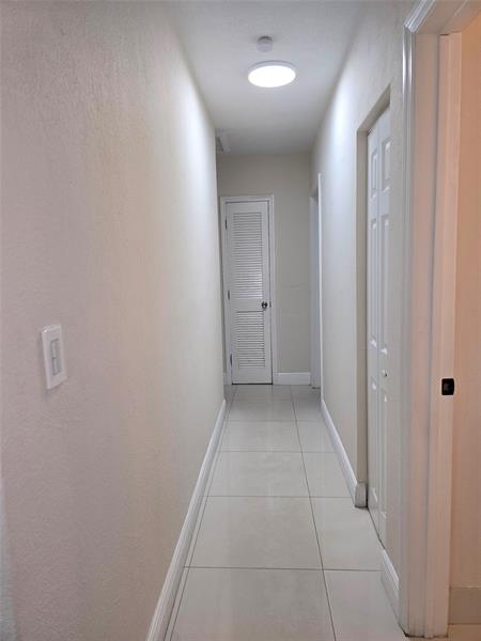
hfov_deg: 58.9
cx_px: 240
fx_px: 426
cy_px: 320
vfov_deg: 73.9
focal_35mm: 23
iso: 64
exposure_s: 1/60.2
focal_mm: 6.3
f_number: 1.7
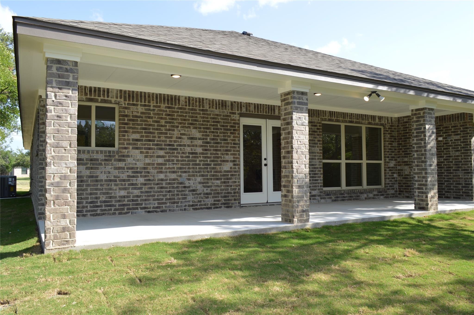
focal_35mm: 27
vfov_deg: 47.8
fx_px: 355
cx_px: 237
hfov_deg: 67.4
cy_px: 158
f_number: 8
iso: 100
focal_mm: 18
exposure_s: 1/100
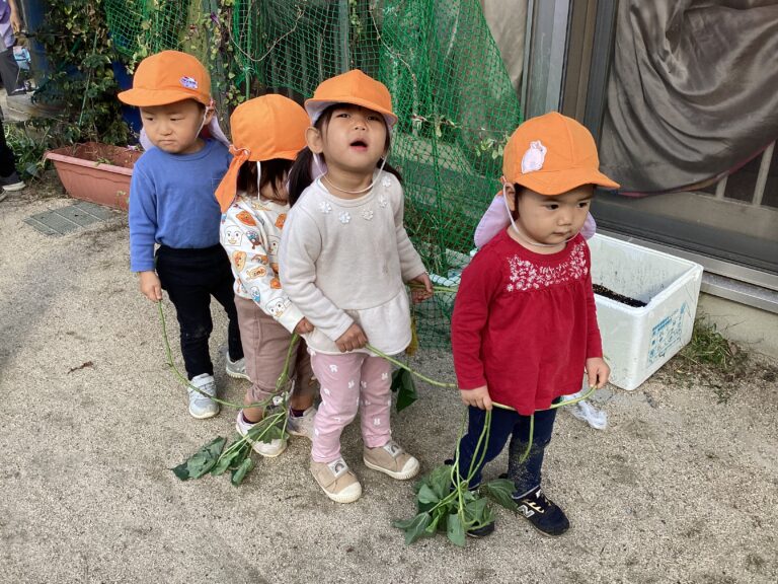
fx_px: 697
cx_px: 389
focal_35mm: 31
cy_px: 292
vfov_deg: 45.4
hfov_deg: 58.4
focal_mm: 3.3
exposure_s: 1/285
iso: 25
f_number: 2.4
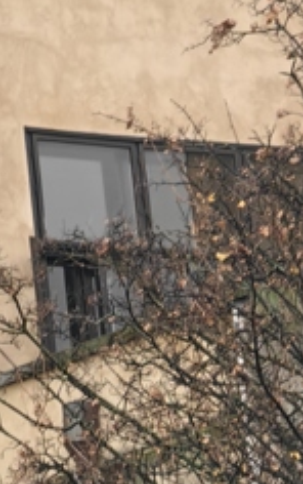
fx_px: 5219
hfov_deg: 3.3
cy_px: 722
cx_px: 334
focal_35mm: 396
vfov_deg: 5.3
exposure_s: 1/33.3
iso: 400
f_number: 3.5
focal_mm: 16.85
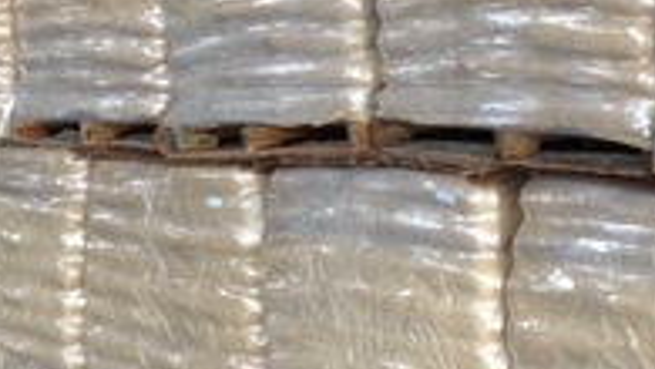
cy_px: -49
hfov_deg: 23.1
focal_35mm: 92
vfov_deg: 12.9
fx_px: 1599
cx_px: 282
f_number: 2.4
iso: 100
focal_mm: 4.12
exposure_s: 1/20
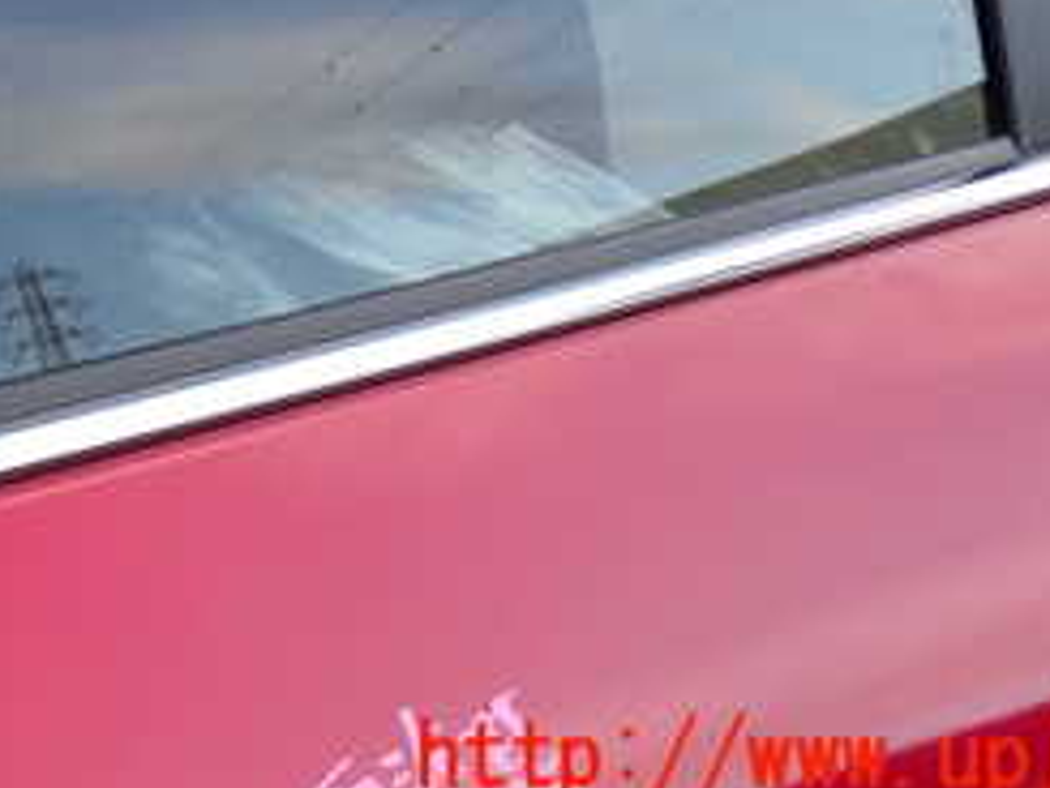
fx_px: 2671
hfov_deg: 21.7
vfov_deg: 16.1
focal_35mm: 88
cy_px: -150
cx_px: 99
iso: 100
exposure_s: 1/80
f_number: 3.5
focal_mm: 6.37
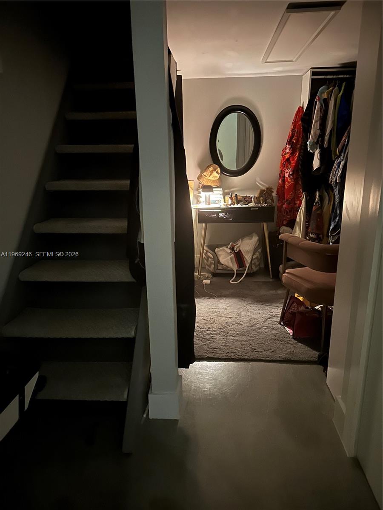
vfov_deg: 71.6
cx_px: 192
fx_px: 354
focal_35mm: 24
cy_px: 255
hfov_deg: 56.8
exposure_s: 1/9
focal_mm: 6.86
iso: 2500
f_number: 1.78
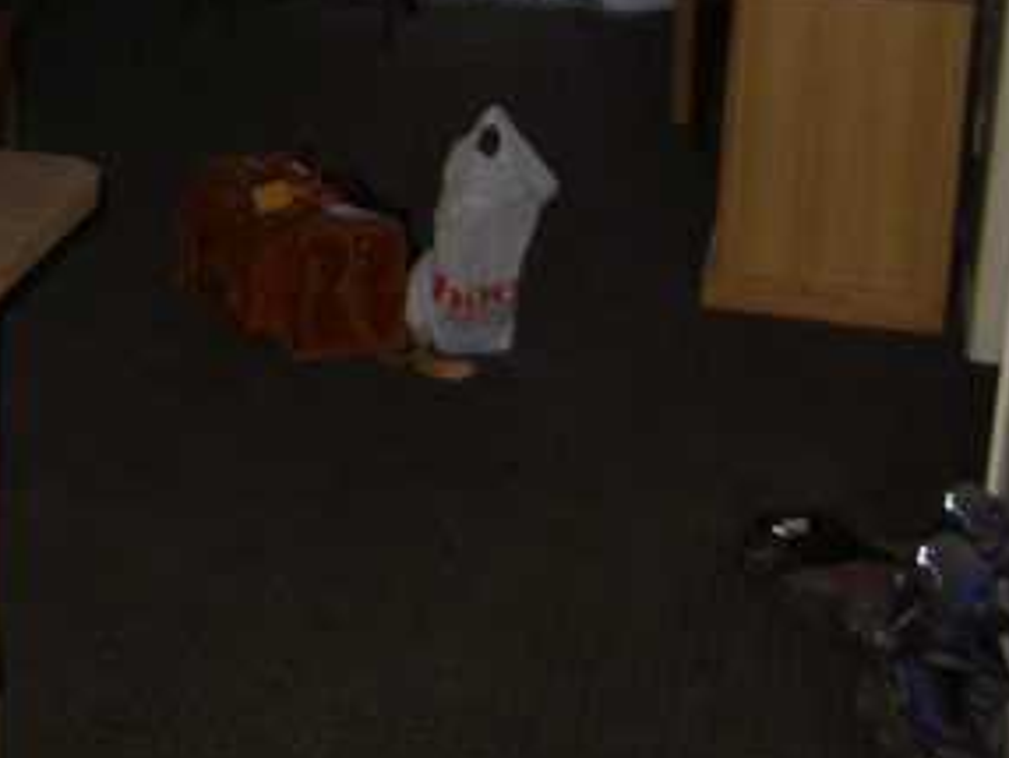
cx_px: 39
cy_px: -18
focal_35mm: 76
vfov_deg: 18.8
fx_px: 2217
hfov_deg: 24.6
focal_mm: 5.6
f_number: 2.8
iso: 100
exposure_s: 1/60
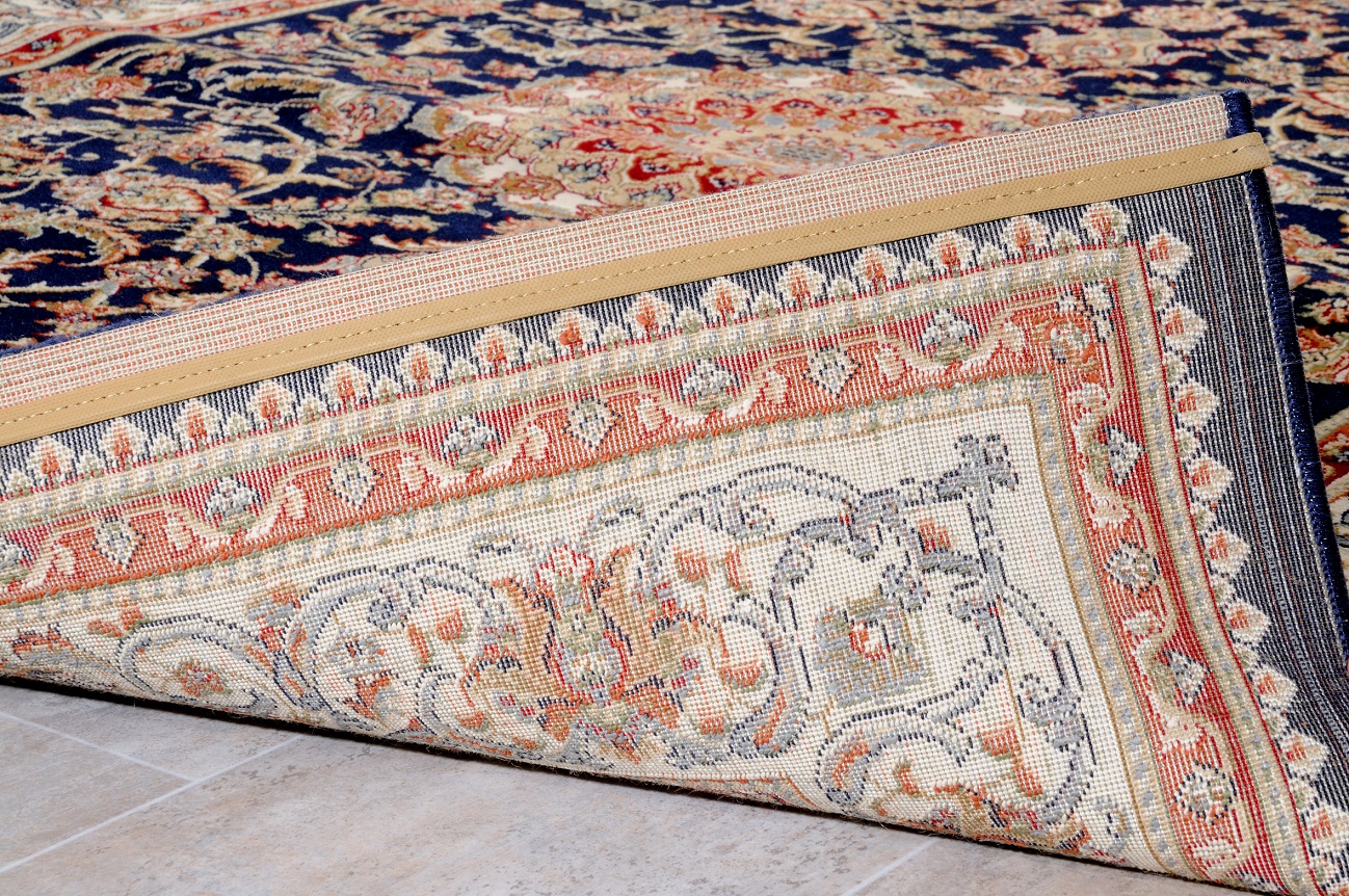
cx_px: 674
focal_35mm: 105
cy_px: 448
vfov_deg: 13.0
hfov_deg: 19.5
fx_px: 3930
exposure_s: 1/125
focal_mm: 70
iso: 500
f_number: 20
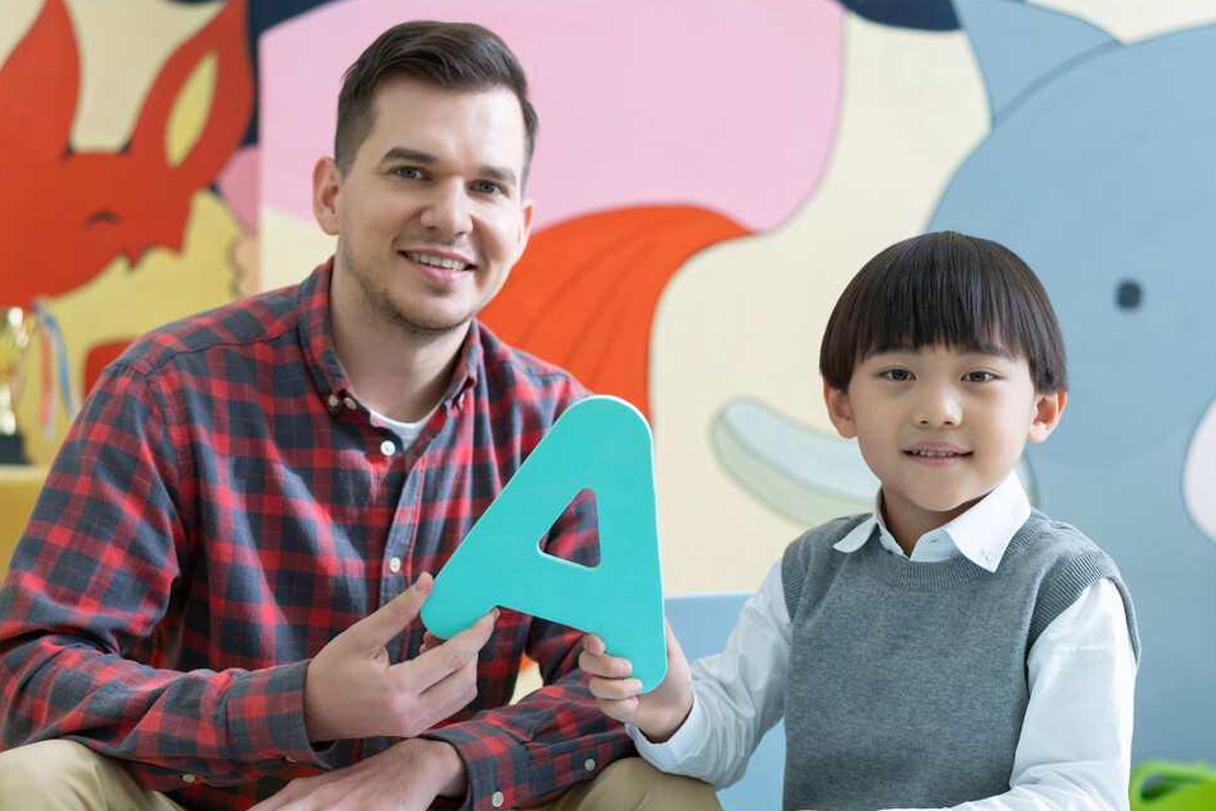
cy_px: 475
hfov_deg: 29.2
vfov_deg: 19.7
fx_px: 2330
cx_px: 553
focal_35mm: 69
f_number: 2.5
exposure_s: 1/250
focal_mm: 55
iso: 200
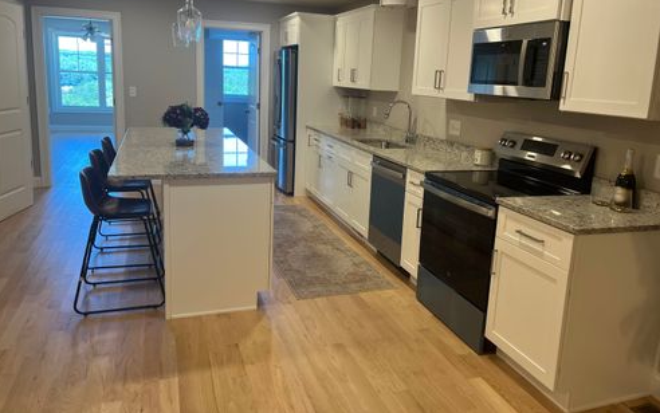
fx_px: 504
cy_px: 166
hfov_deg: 66.4
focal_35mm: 28
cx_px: 330
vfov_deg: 44.4
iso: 64
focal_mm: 5.1
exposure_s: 1/60
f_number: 1.6
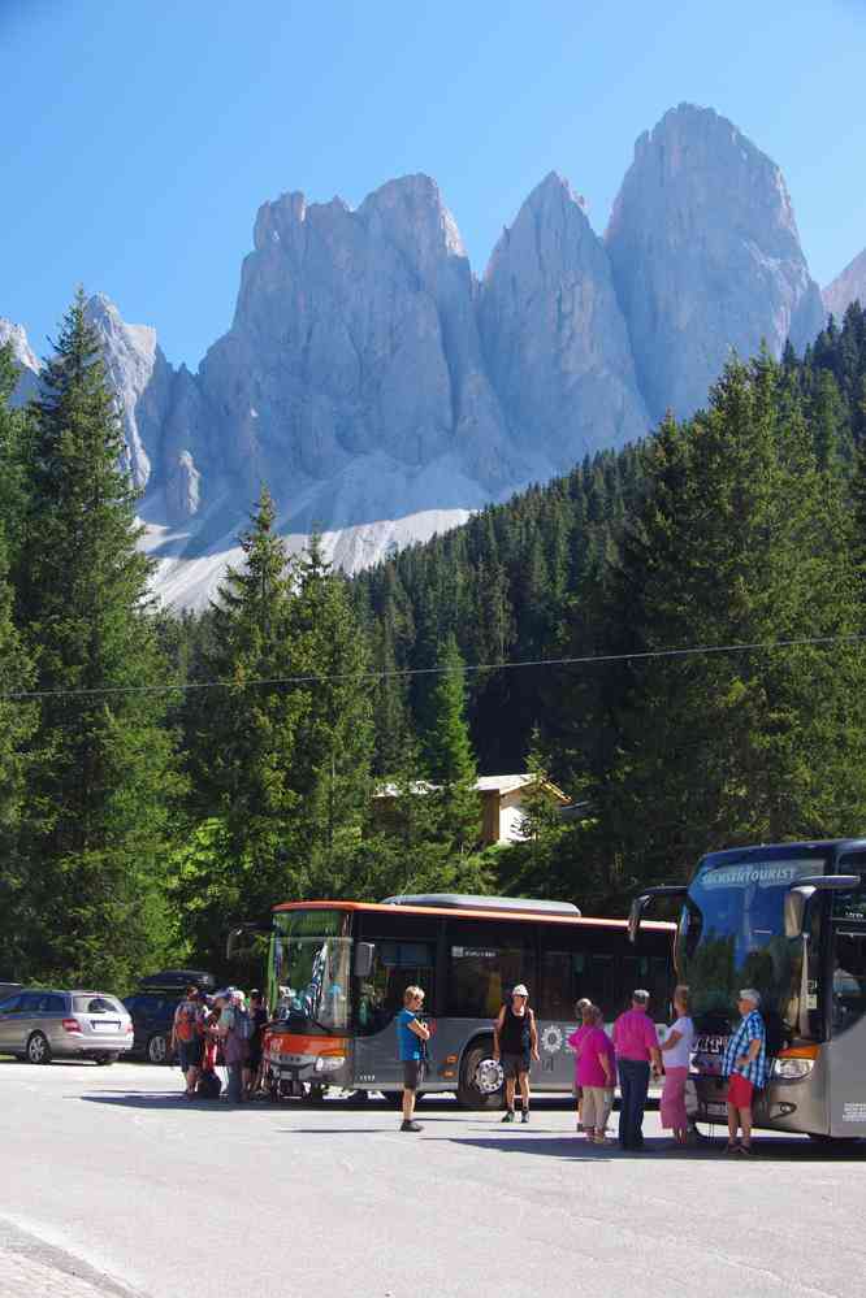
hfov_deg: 27.5
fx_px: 1768
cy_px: 649
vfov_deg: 40.3
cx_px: 433
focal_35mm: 49
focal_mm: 32.5
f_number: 8
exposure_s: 1/60
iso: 200
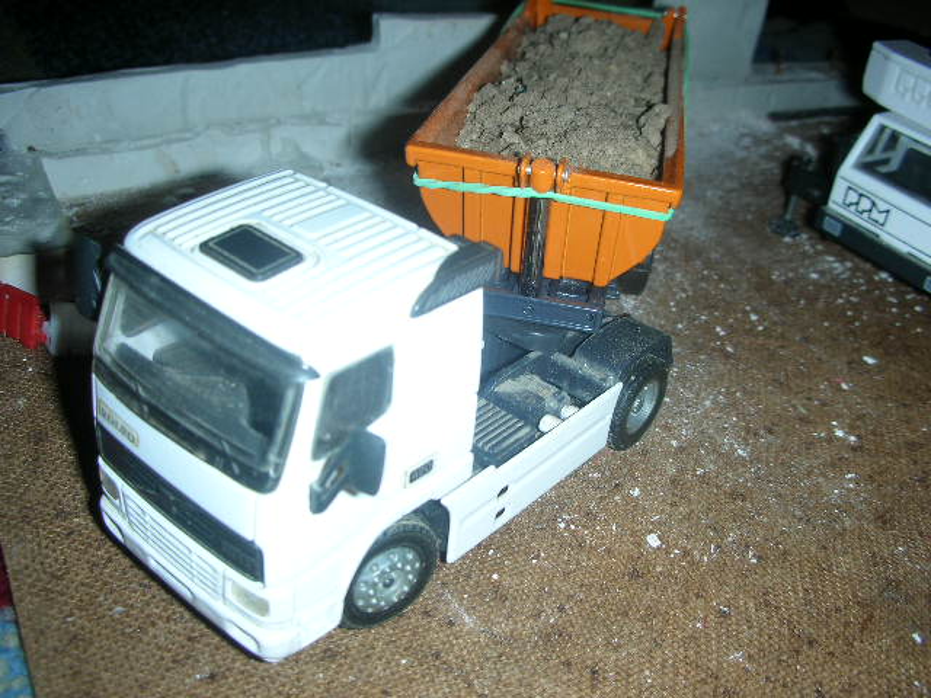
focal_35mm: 35
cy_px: 349
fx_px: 941
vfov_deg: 40.7
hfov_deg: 52.6
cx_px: 466
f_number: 3
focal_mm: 5.8
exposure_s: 1/60.1
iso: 50
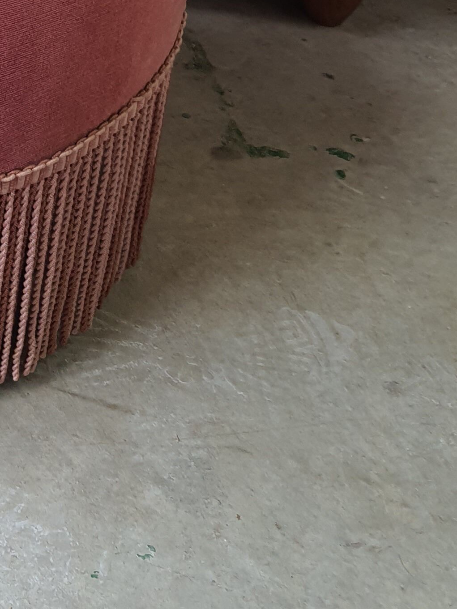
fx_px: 1355
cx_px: -104
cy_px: -84
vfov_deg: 23.5
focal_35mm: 77
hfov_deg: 18.1
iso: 80
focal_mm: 4.32
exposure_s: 1/100
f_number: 1.7
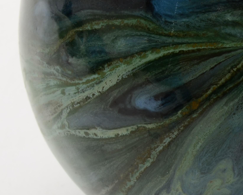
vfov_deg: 6.7
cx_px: 279
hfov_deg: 8.3
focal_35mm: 231
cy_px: 30
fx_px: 1664
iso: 100
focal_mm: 55
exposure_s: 1/160
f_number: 22
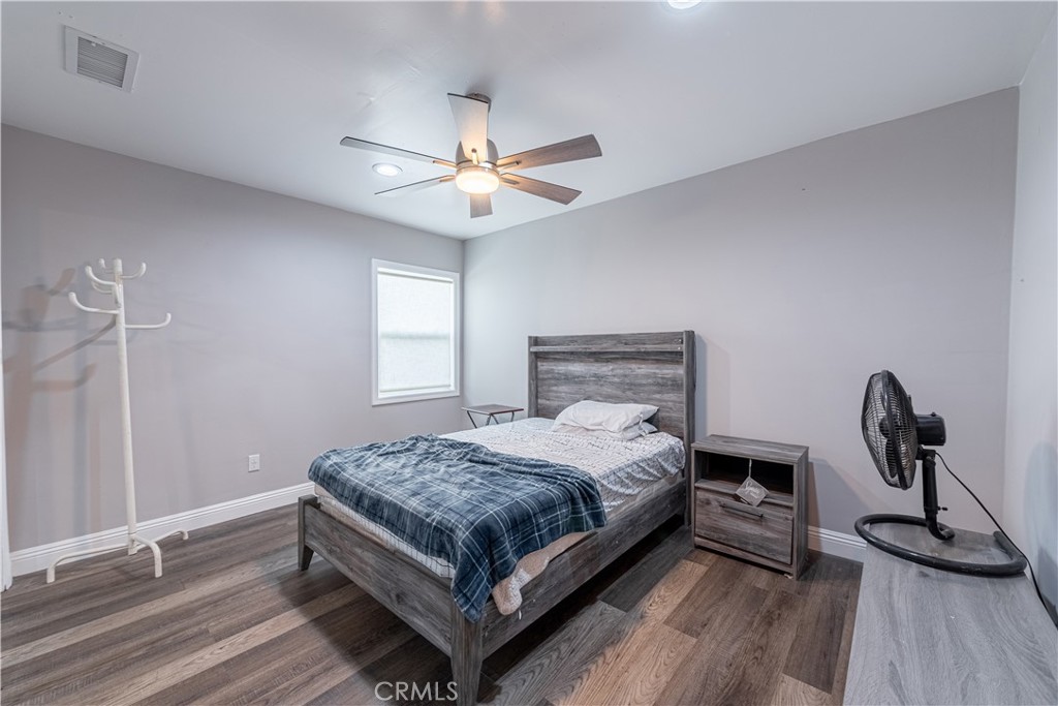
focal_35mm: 14
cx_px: 529
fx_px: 411
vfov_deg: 81.2
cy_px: 353
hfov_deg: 104.2
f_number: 4.5
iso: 800
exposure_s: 1/1250
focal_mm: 14
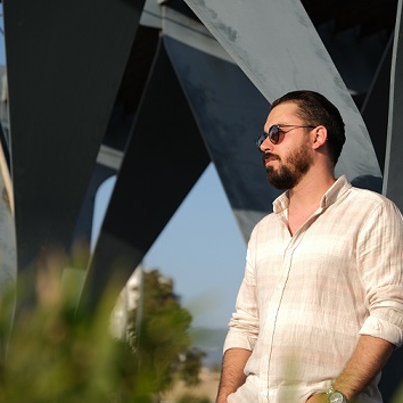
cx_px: 256
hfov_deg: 16.9
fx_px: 1357
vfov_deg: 16.9
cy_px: 202
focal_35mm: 103
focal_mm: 53.2
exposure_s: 1/500
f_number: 2.8
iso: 80
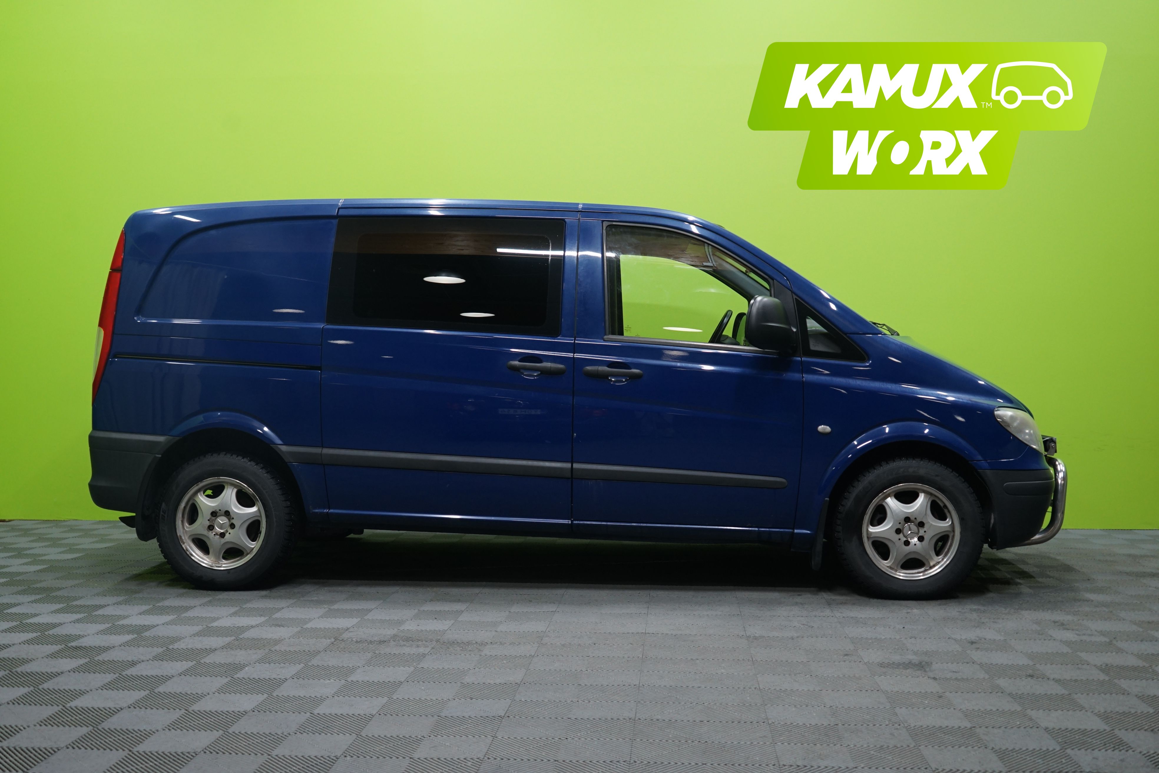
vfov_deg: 35.1
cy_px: 386
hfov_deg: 50.7
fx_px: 1223
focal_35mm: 38
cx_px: 580
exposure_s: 1/20
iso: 1000
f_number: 5
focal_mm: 38
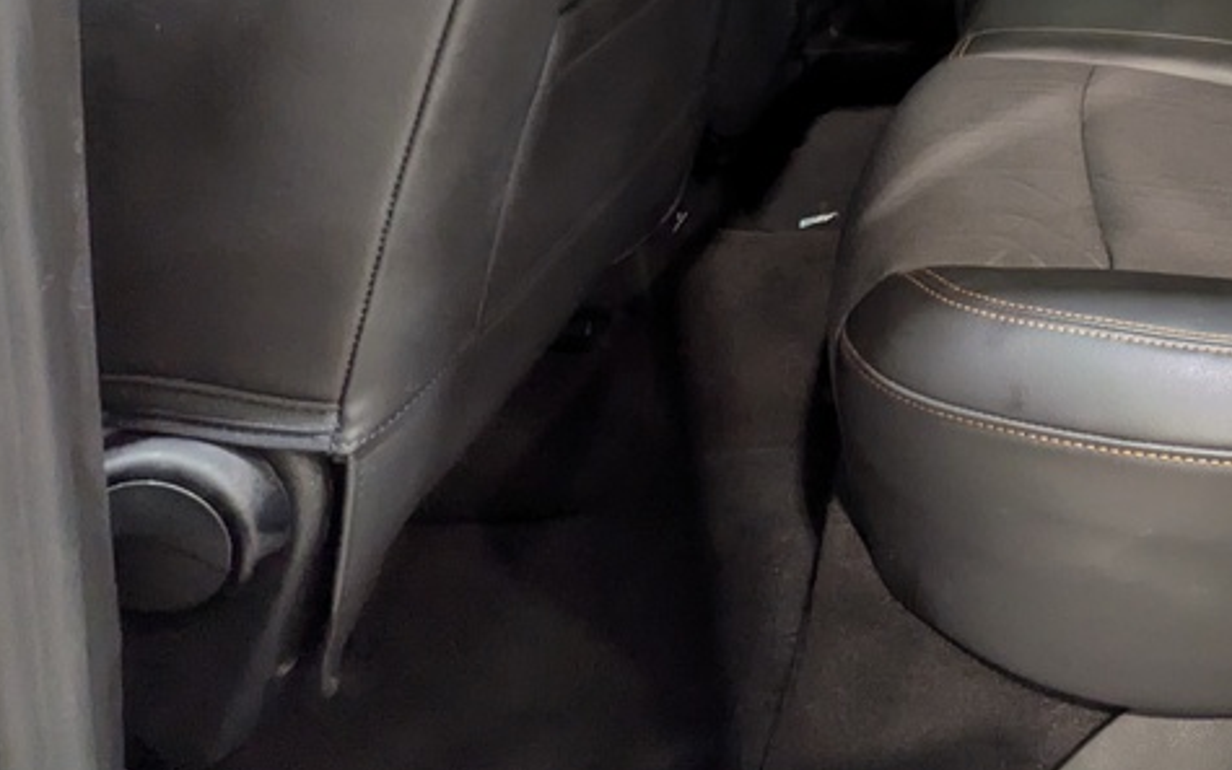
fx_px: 1075
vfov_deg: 32.7
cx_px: 1131
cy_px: -145
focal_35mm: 32
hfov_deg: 51.8
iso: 64
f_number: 2.2
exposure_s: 1/24
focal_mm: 1.83
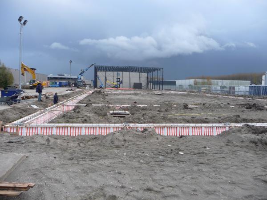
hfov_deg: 63.4
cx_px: 134
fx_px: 216
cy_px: 100
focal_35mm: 28
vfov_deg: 49.7
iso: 100
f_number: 3.3
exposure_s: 1/250
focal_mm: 4.7
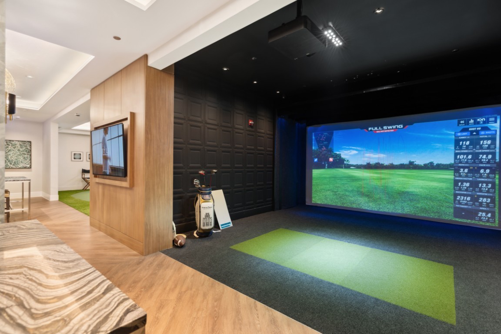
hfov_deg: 96.7
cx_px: 250
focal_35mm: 16
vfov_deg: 73.7
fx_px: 223
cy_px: 167
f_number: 7.1
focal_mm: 16
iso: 320
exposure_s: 1/3.33
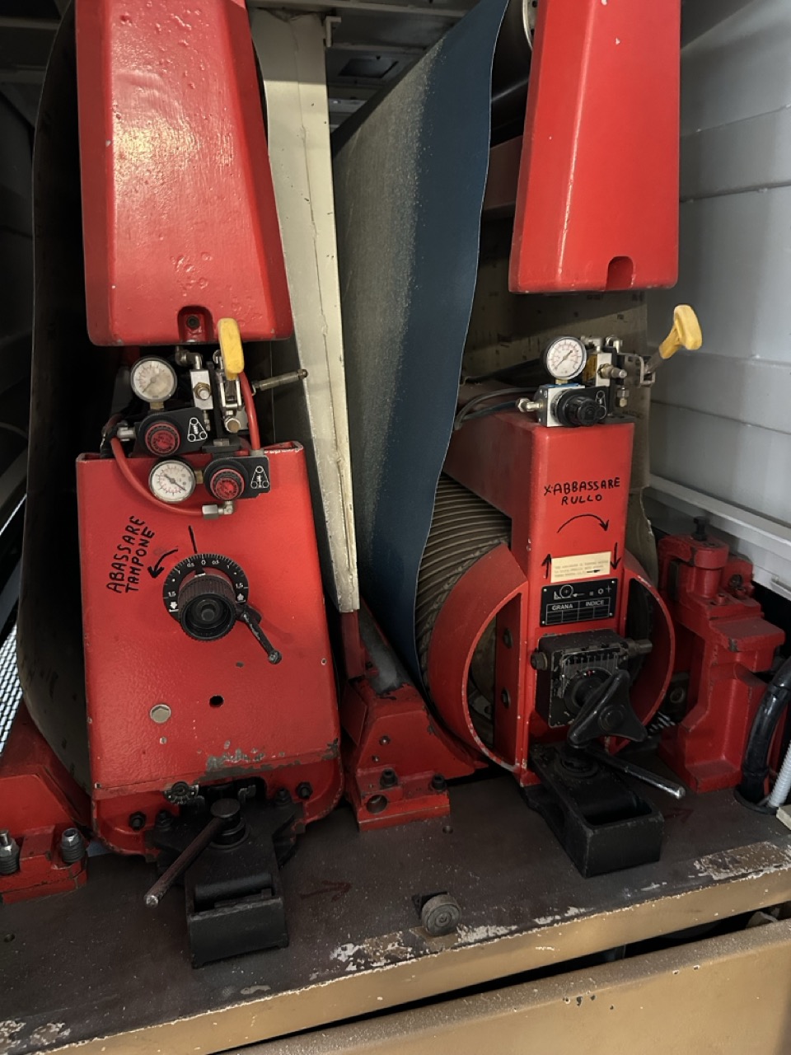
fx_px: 731
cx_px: 396
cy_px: 528
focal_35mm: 24
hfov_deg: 56.8
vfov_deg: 71.6
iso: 1000
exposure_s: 1/25
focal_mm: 6.86
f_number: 1.78
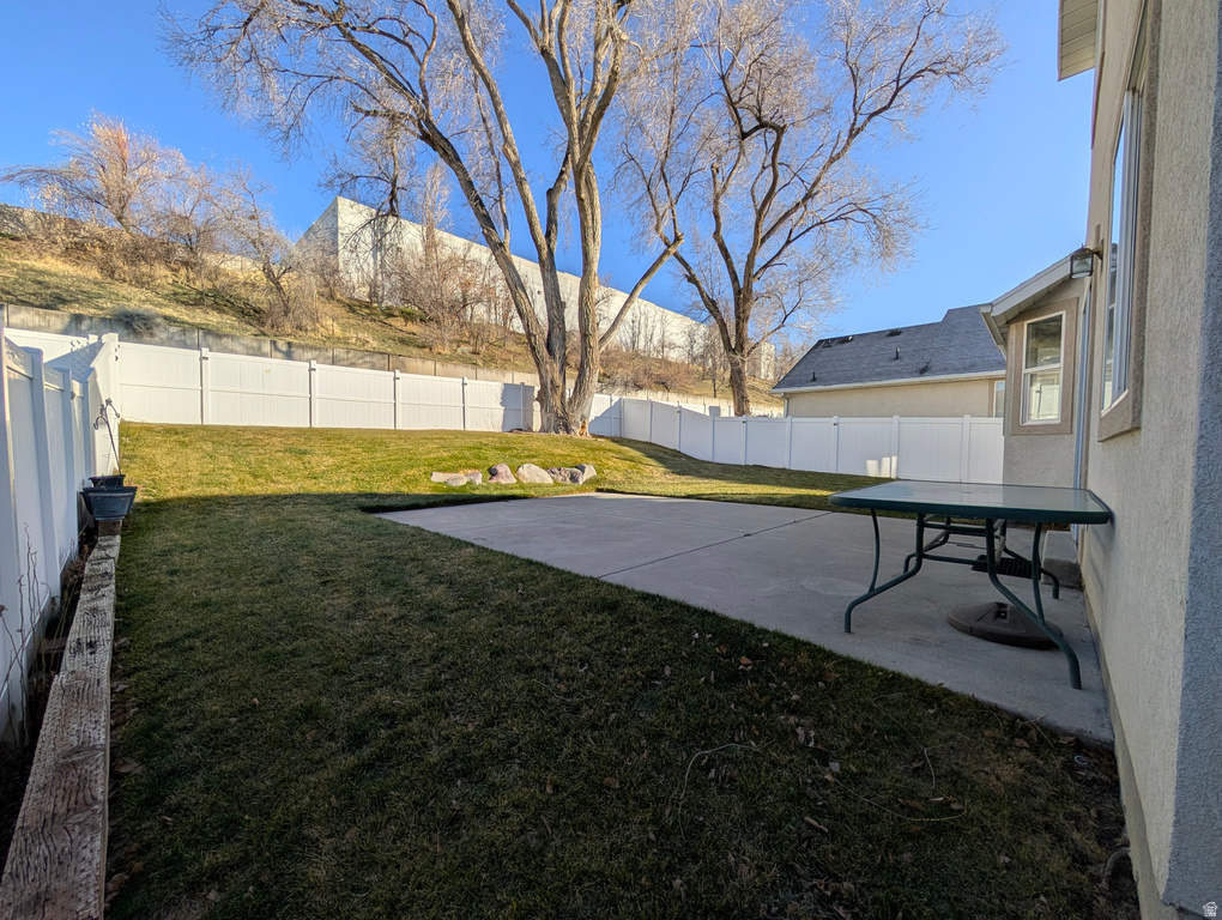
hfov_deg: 110.5
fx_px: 424
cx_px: 611
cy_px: 460
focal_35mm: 12
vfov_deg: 94.6
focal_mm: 2.02
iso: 61
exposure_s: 1/5319
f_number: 1.7
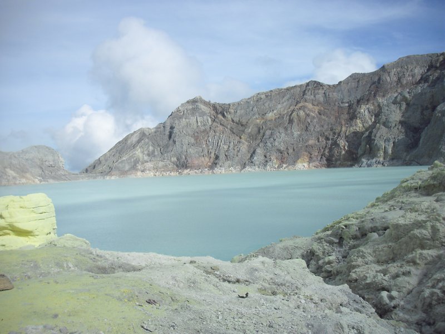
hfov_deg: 49.0
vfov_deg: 37.7
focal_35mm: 38
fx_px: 489
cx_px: 222
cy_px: 167
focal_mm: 6.2
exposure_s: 1/320
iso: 100
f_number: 8
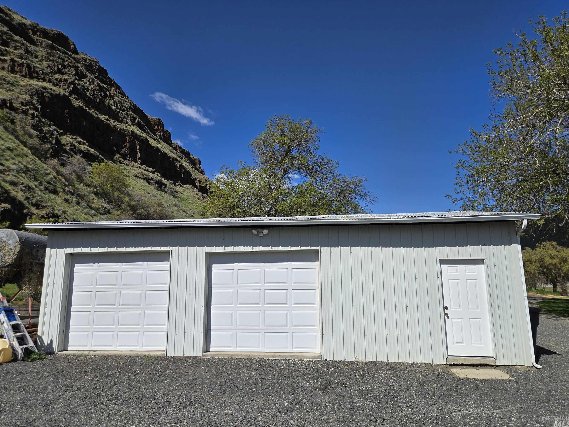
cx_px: 290
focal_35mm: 24
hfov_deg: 71.6
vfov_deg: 56.8
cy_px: 216
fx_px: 394
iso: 25
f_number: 1.8
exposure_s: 1/3493
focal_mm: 5.4
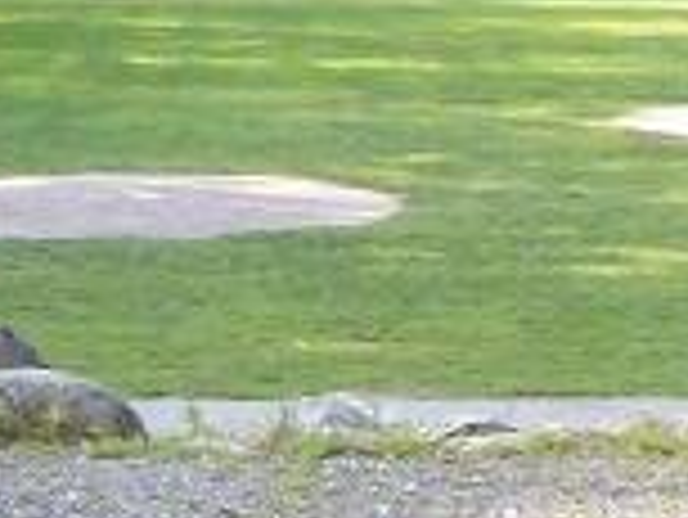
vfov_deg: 10.5
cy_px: 25
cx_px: 283
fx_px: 2805
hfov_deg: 14.0
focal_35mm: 141
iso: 80
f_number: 2.7
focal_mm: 6
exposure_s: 1/169
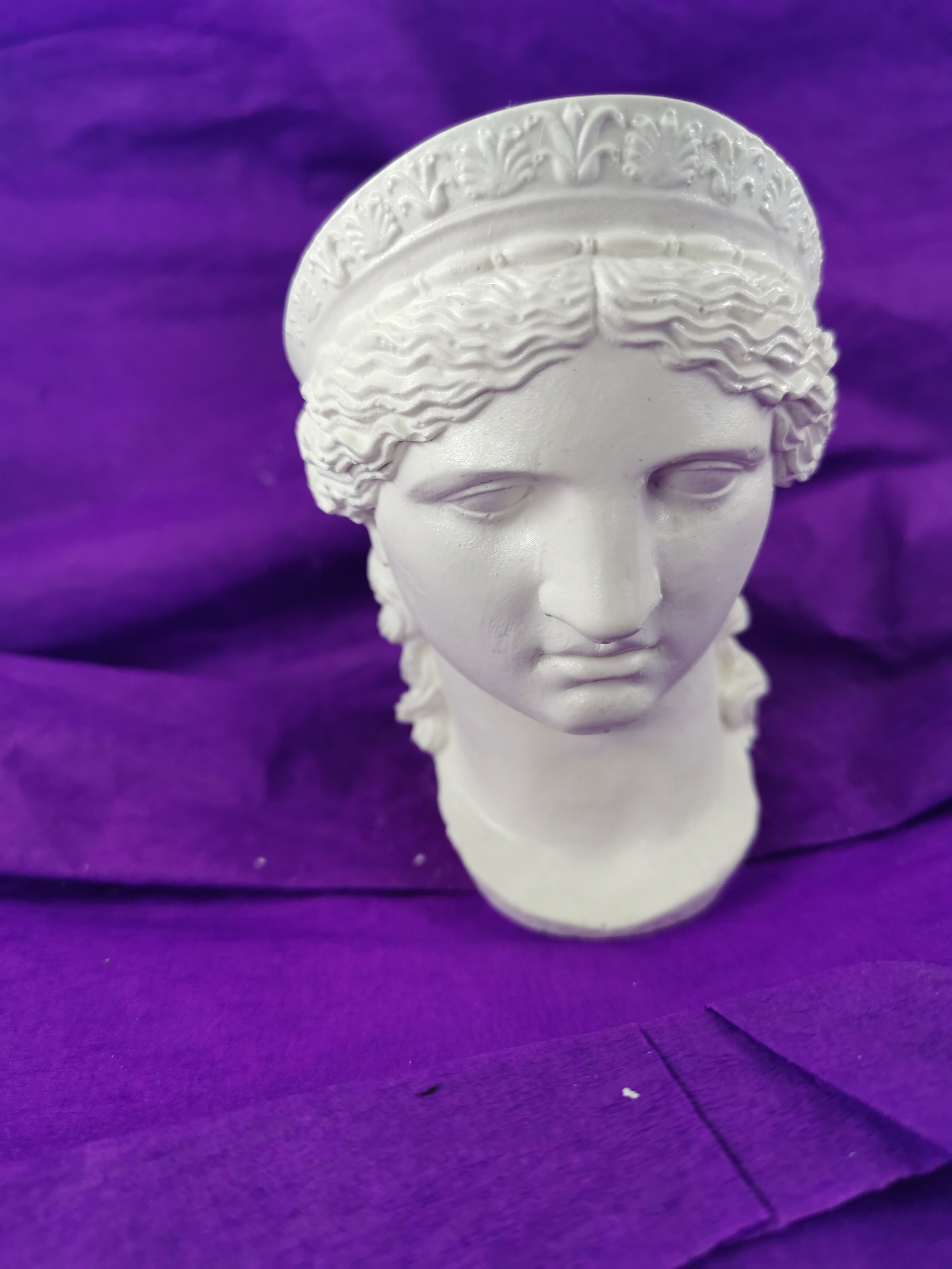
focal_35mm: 27
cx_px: 476
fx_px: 990
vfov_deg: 65.3
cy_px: 634
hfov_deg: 51.4
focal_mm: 5.58
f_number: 1.8
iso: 50
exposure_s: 1/100
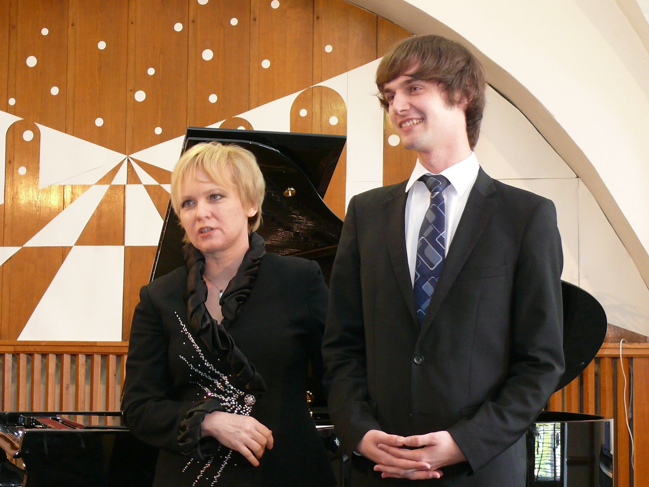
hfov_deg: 24.1
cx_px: 324
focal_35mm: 81
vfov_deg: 18.2
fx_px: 1519
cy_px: 244
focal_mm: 11.8
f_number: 3.2
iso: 200
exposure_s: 1/15
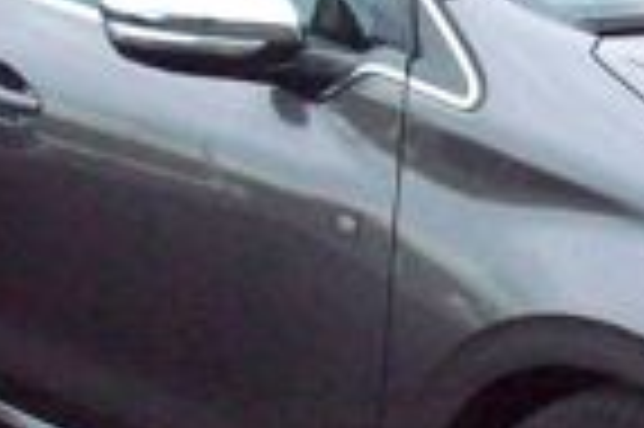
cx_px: 603
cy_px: 203
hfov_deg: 15.7
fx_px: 2305
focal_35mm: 129
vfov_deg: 10.6
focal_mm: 6.2
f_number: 2.8
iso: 634
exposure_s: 1/128
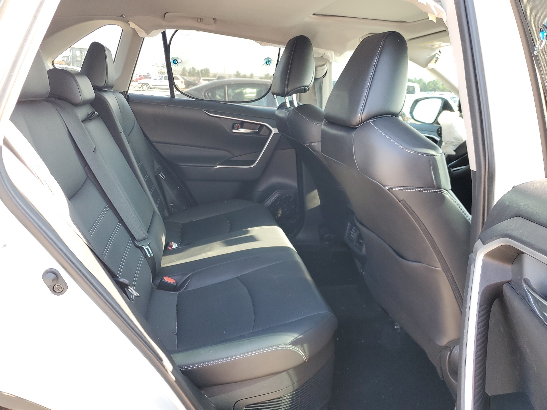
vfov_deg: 53.1
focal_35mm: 26
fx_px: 411
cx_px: 274
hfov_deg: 67.3
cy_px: 205
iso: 64
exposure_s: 1/120
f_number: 1.5
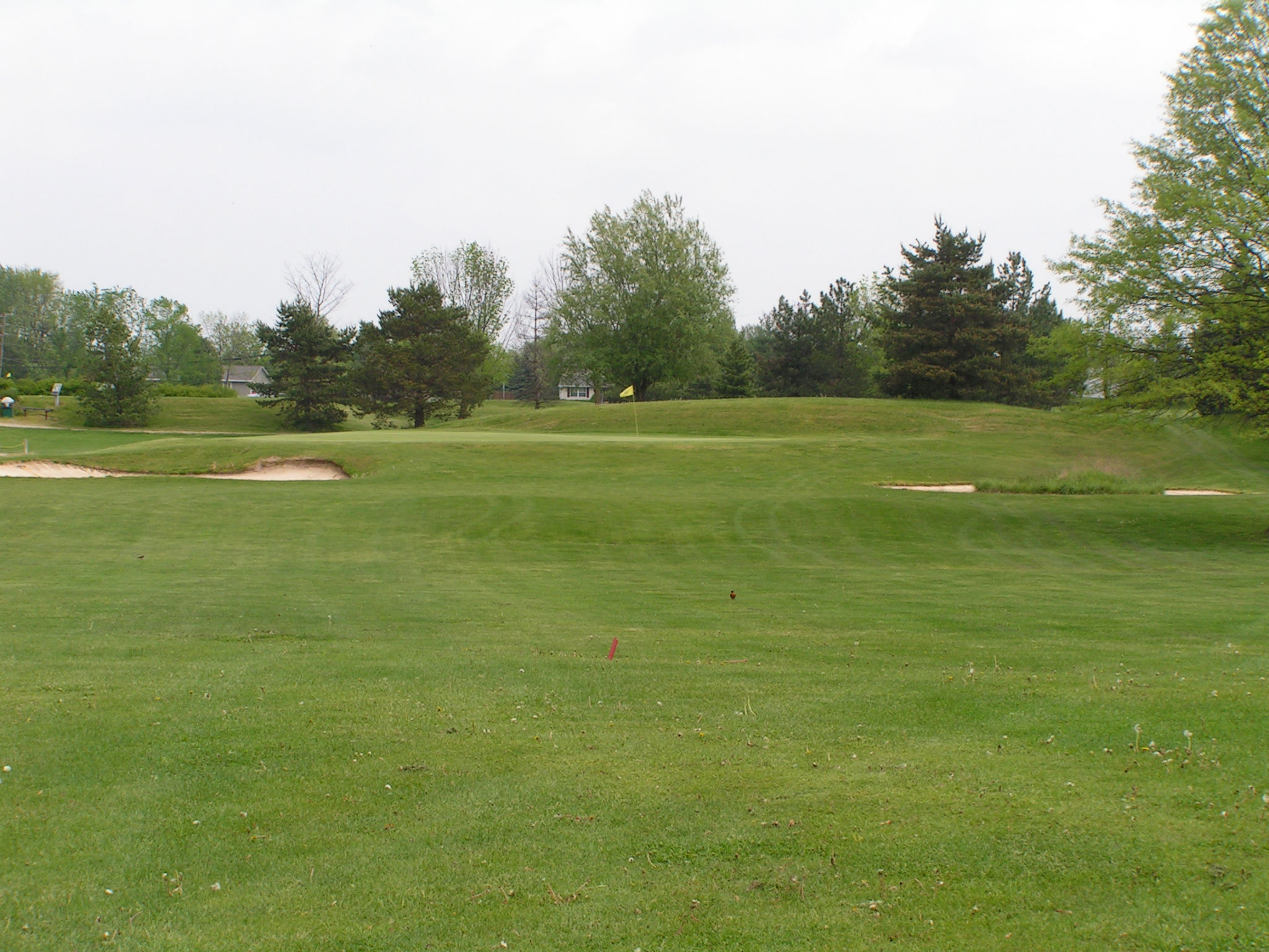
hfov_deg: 24.4
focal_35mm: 80
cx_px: 634
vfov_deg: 18.4
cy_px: 476
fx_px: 2933
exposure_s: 1/200
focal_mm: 13.4
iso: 50
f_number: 5.6
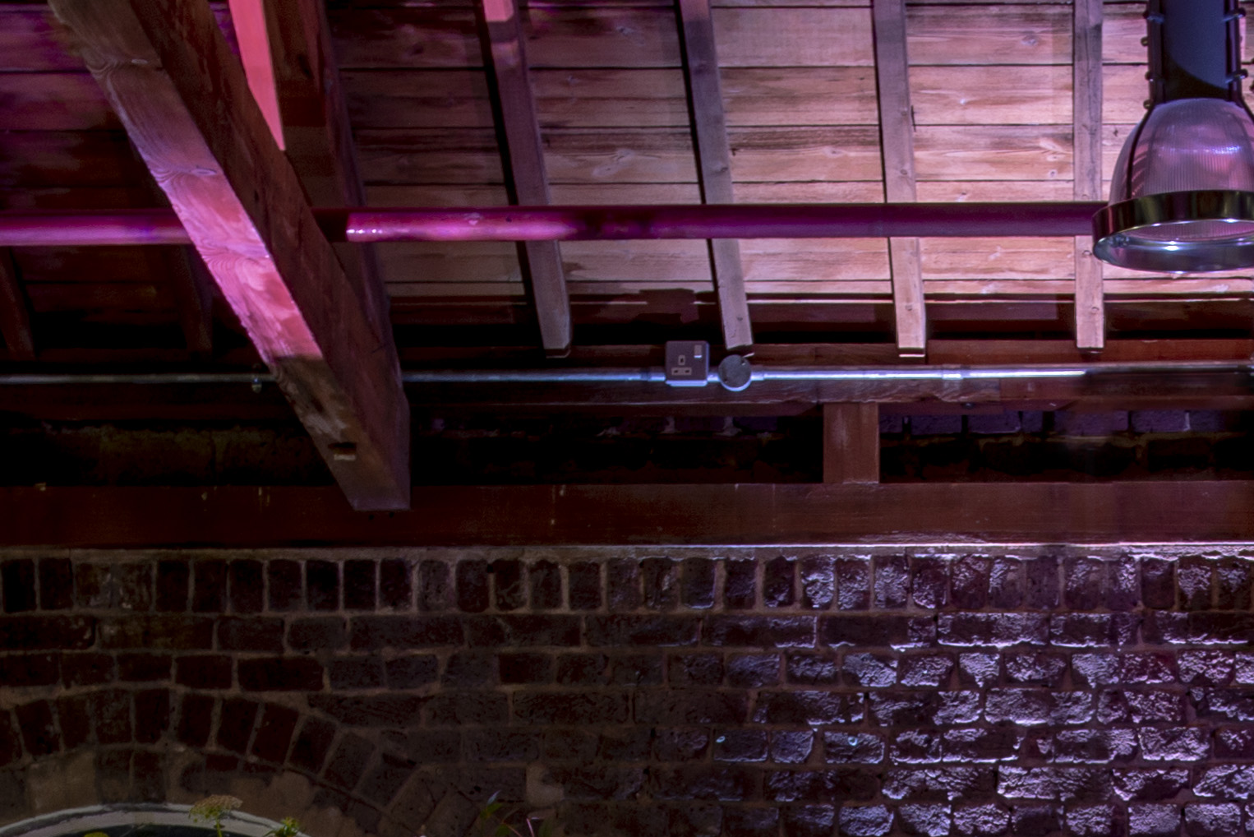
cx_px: 1164
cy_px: 1487
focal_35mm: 164
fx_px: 5713
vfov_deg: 8.1
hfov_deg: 12.4
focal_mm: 34
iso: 50
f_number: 8
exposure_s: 1.6
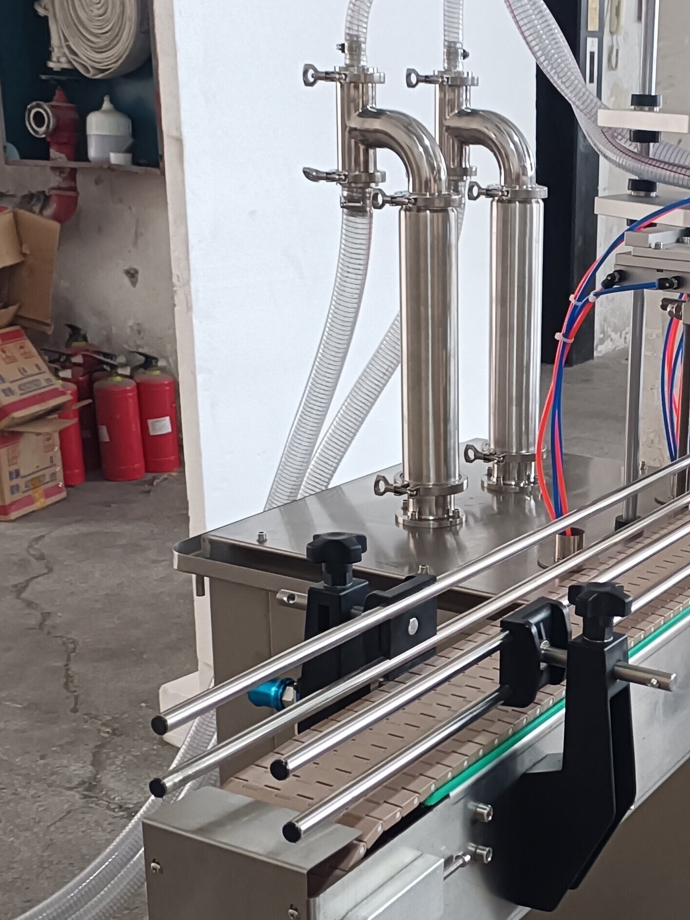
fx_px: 1462
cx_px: 641
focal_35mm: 55
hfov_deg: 25.6
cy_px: 546
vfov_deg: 34.8
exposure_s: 1/33.3
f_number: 1.8
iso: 879
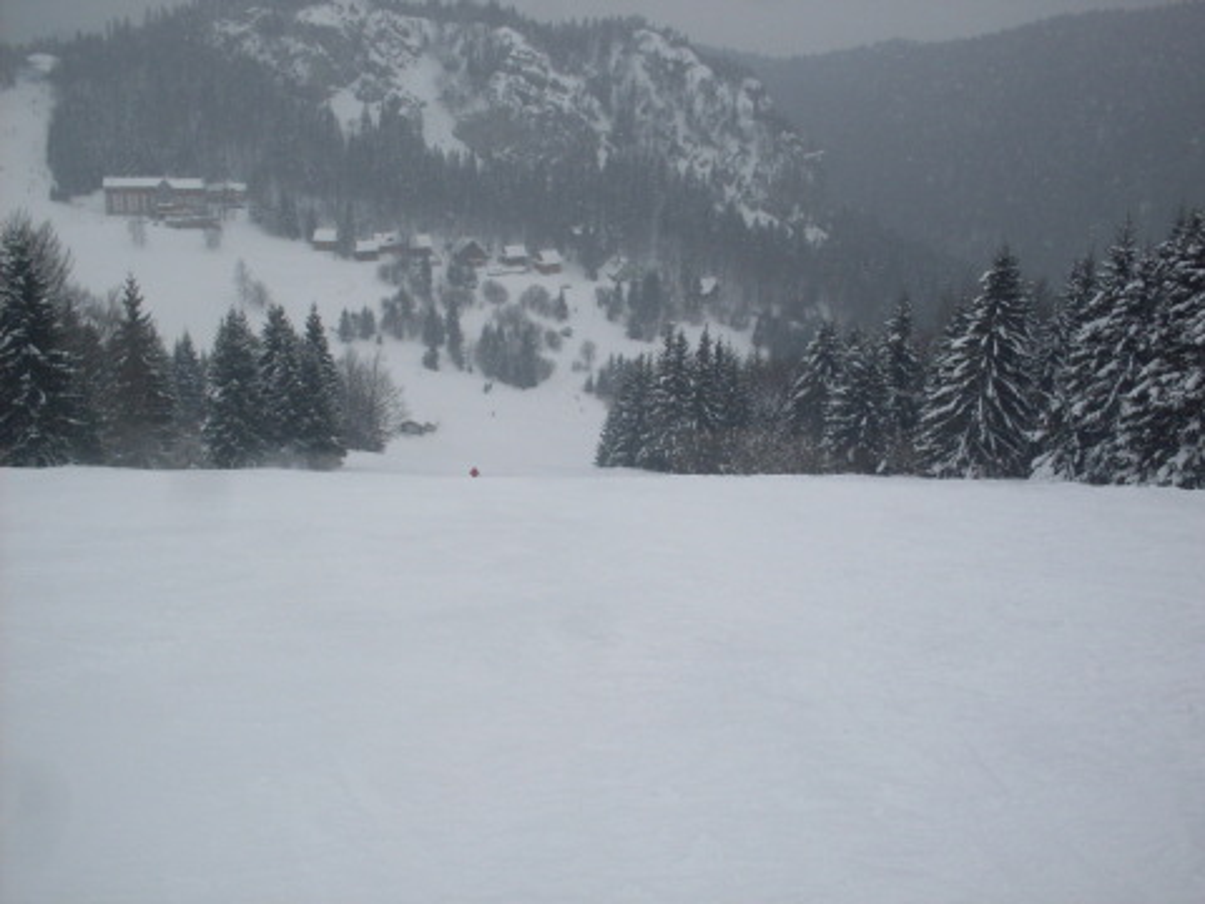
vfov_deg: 37.7
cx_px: 602
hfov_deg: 49.0
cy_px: 452
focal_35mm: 38
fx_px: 1323
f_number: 8.4
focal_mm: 6.3
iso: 80
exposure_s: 1/500
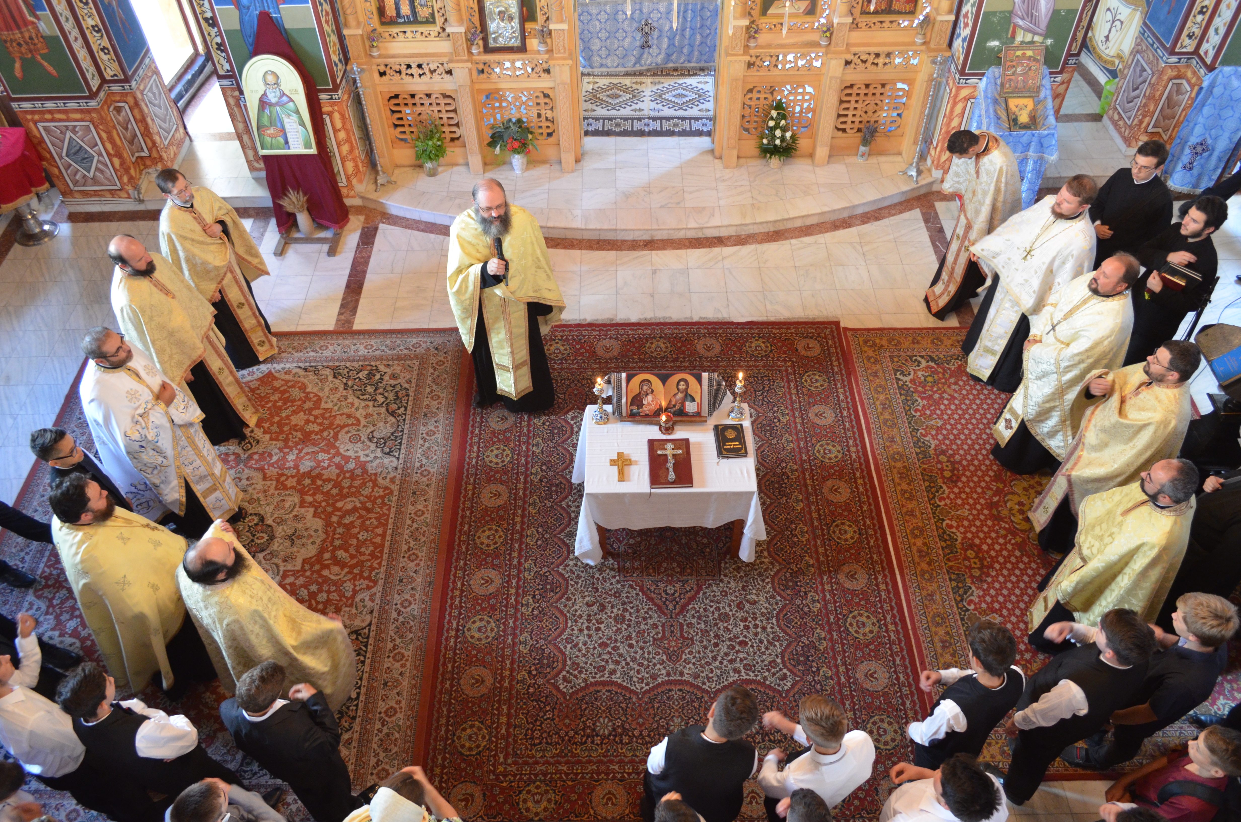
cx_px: 620
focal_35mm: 27
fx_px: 929
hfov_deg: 67.5
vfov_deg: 47.7
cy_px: 411
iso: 1600
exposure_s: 1/30
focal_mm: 18
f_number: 3.5
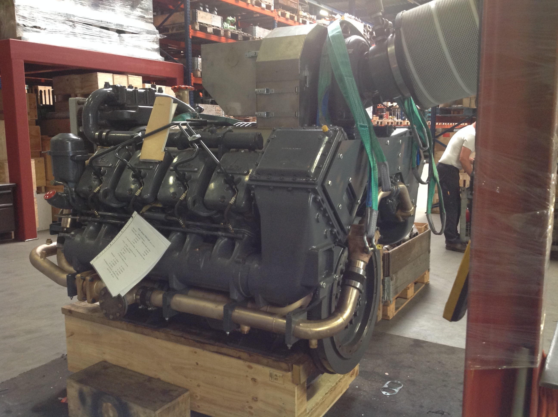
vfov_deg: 40.6
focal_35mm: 35
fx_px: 563
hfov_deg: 52.7
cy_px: 208
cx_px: 279
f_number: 2.4
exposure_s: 1/15
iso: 125
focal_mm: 4.28
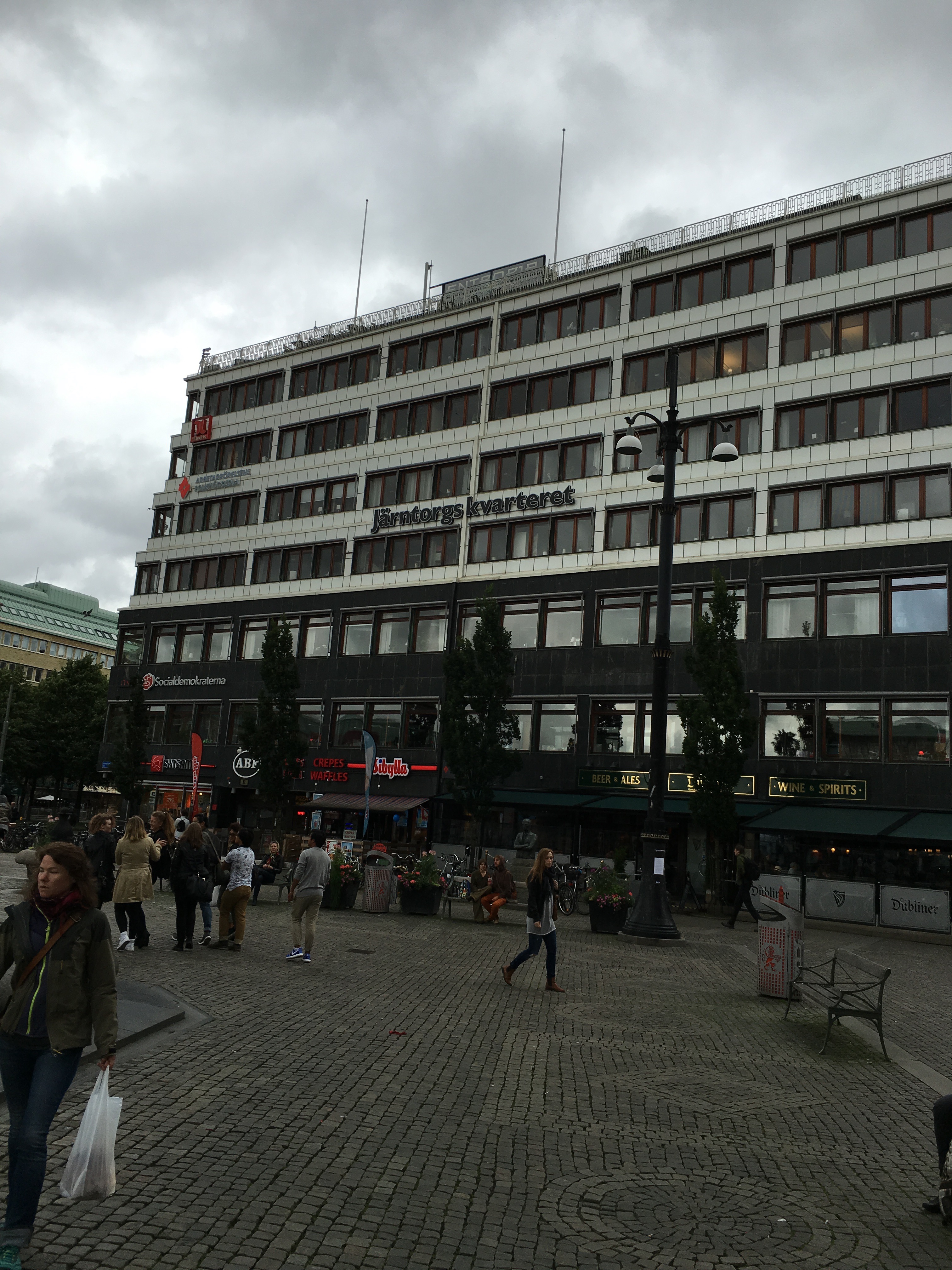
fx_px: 1063
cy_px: 635
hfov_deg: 48.2
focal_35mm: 29
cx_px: 476
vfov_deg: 61.7
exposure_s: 1/513
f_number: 2.2
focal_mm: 4.15
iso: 25
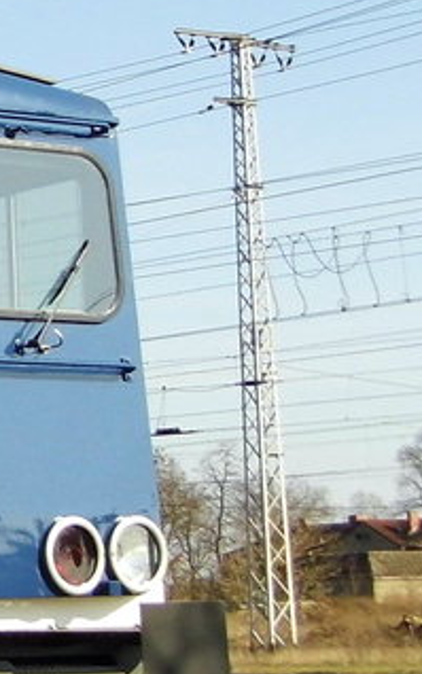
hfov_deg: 8.6
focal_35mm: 136
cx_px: -647
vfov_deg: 15.3
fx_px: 2500
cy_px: 430
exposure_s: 1/789
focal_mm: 6.1
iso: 100
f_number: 3.3
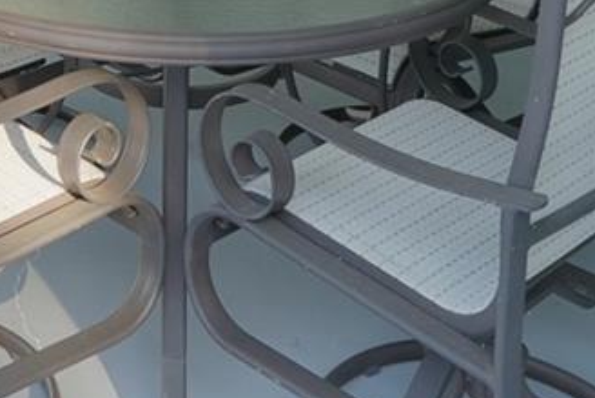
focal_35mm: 78
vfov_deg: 14.1
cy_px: -442
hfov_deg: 25.1
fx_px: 1290
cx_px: 49
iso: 400
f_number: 8
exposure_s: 1/125
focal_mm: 16
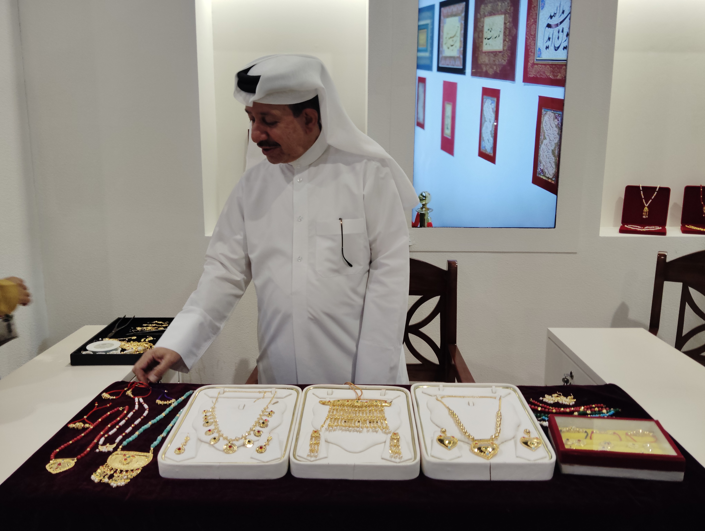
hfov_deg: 61.6
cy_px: 266
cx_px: 352
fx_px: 591
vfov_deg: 48.3
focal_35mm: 29
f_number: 1.8
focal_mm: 4.25
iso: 134
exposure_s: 1/50
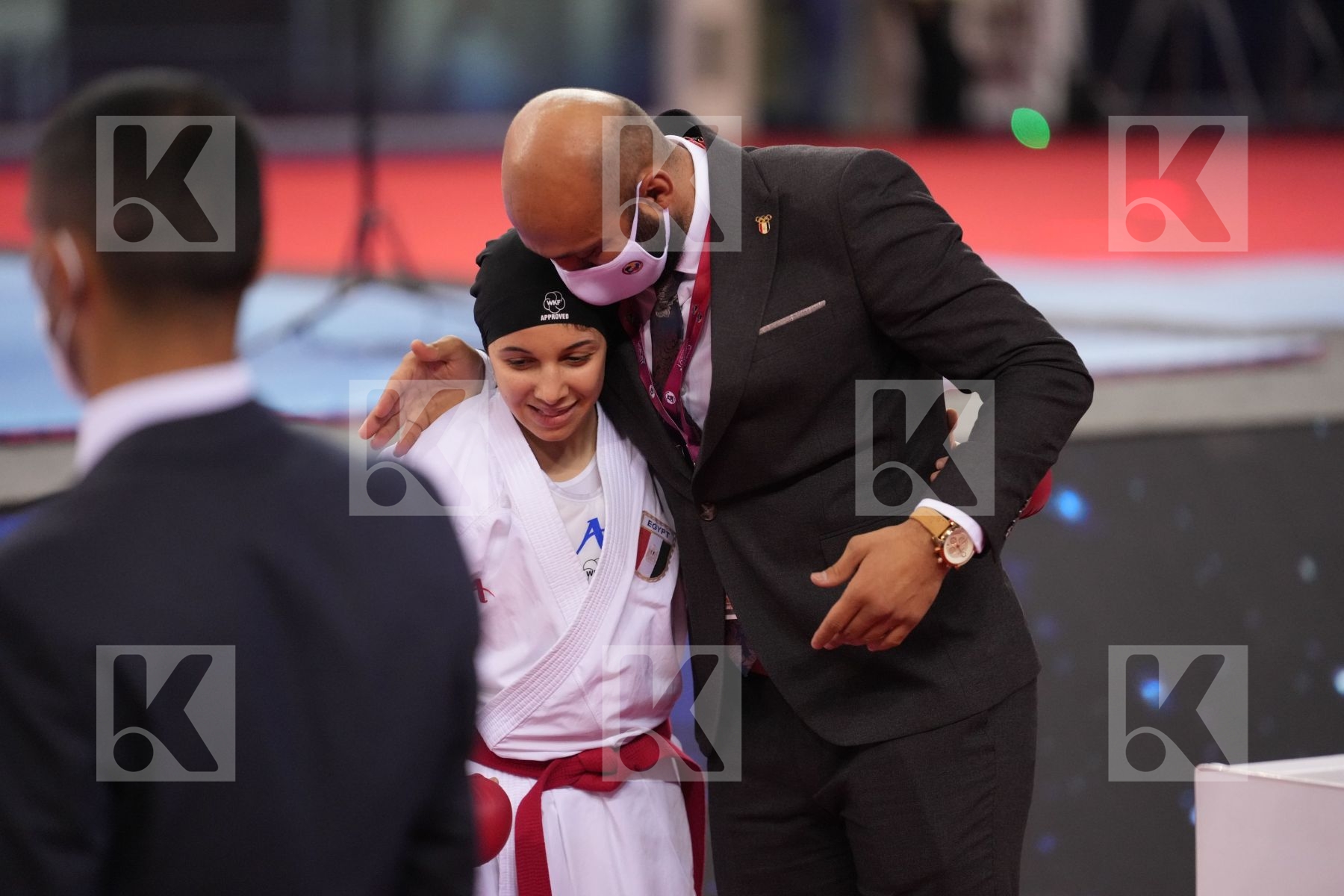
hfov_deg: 10.3
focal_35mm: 200
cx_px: 672
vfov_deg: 6.9
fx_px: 7466
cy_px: 448
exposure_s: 1/1000
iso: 5000
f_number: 2.8
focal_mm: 200
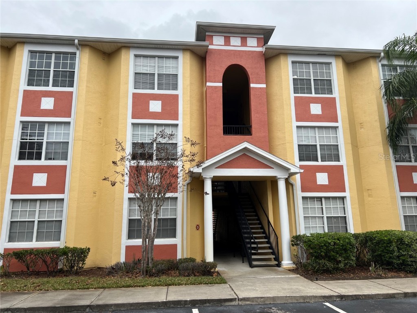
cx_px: 208
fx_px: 313
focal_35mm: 26
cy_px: 156
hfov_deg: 67.3
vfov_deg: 53.1
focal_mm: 5.7
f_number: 1.5
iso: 50
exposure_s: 1/859
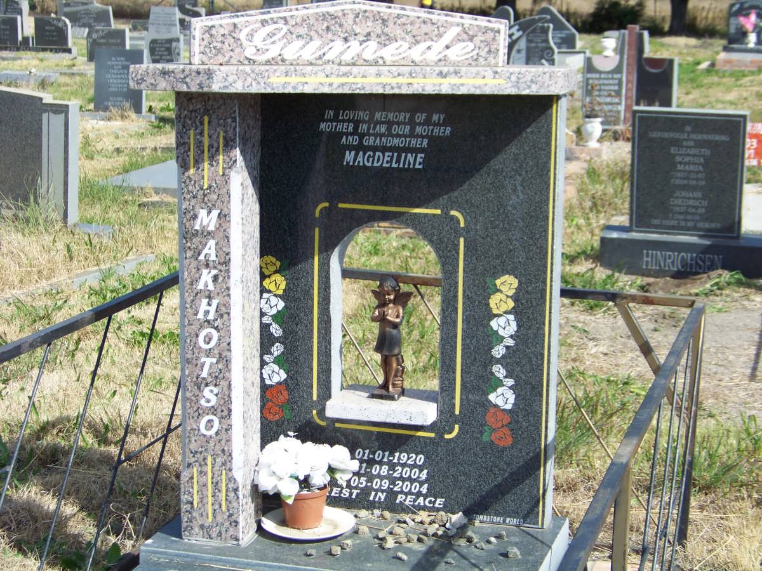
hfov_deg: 27.8
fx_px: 1541
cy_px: 286
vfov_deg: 21.0
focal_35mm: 70
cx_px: 381
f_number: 3.2
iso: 64
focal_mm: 11.7
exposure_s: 1/500
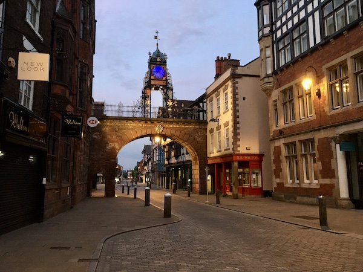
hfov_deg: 61.7
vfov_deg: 48.2
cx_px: 182
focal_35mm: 29
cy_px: 136
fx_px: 304
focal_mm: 4.15
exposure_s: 1/25
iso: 200
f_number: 2.2
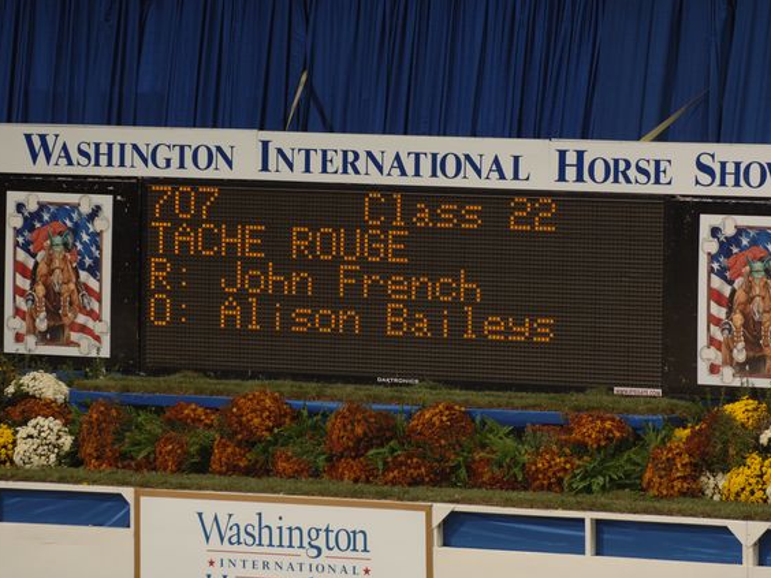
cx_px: 373
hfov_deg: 6.1
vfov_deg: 4.5
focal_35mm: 327
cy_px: 289
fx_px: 7283
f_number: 4.5
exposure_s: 1/250
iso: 250
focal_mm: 200
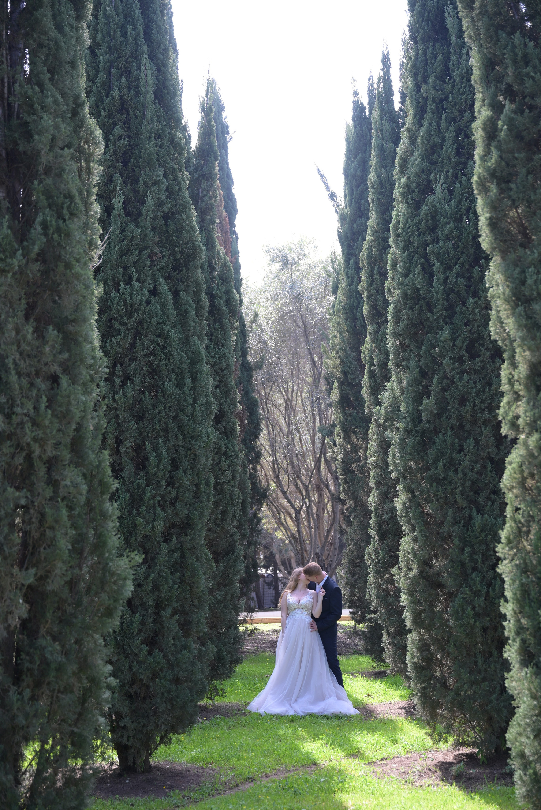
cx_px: 270
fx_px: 1036
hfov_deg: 29.3
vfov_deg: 42.7
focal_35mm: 46
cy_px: 405
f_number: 3.5
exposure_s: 1/250
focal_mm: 46
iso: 125
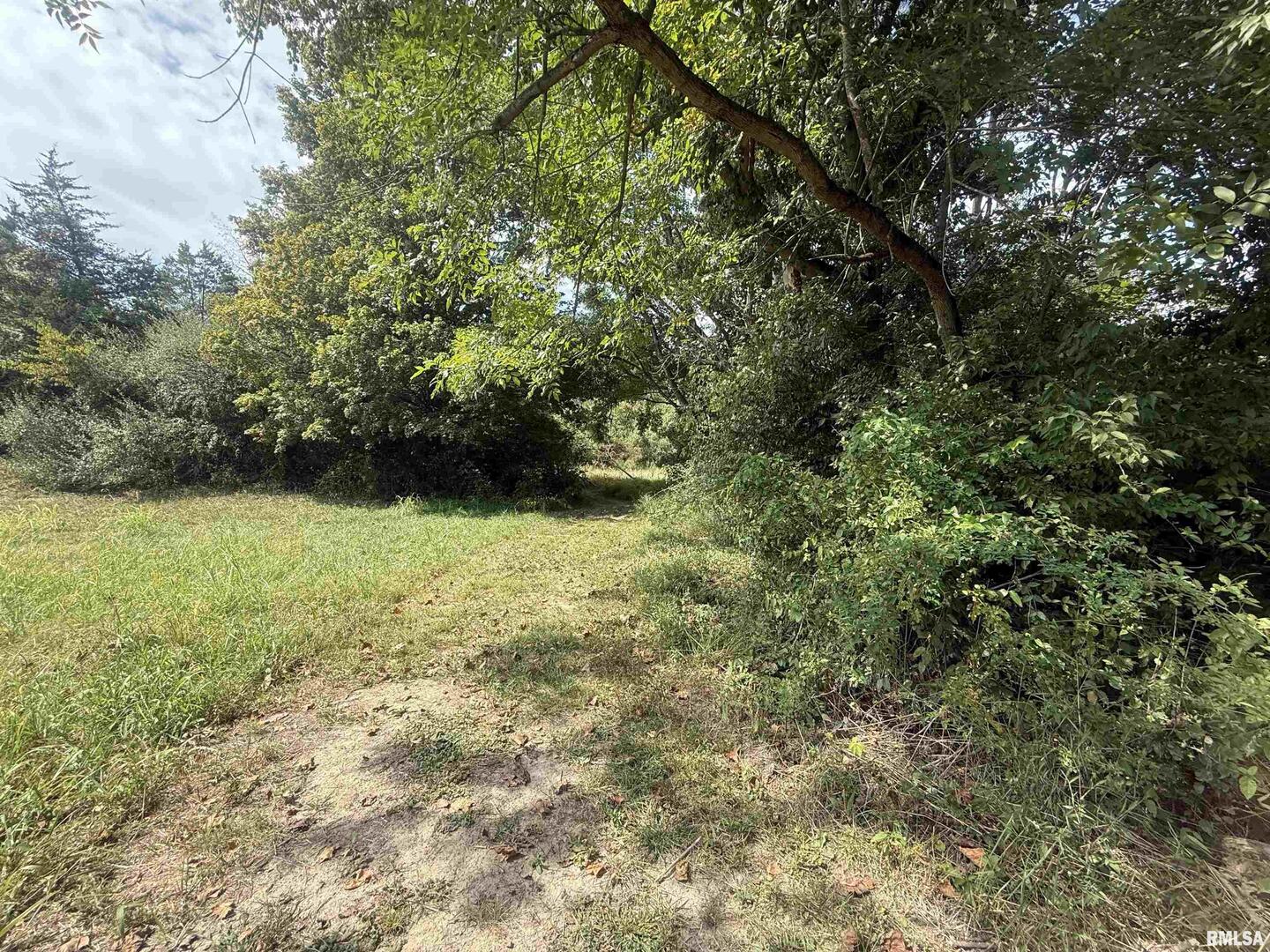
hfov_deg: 102.1
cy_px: 476
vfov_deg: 85.7
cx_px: 635
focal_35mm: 14
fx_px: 514
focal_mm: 2.22
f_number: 2.2
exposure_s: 1/472
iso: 50
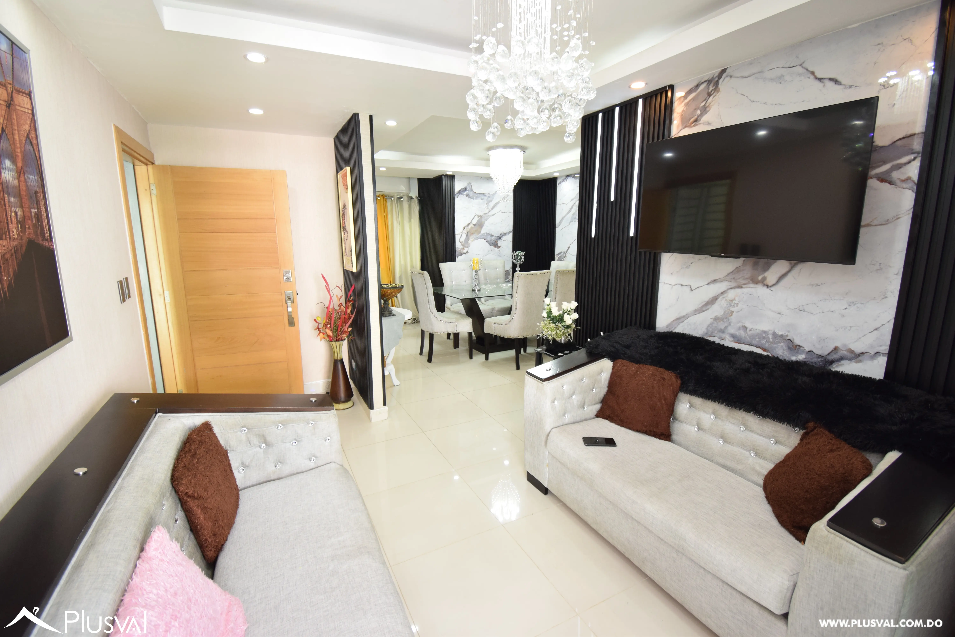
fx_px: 398
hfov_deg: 100.4
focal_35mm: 15
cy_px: 318
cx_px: 478
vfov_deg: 77.3
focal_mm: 10
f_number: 5
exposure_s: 1/60
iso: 800
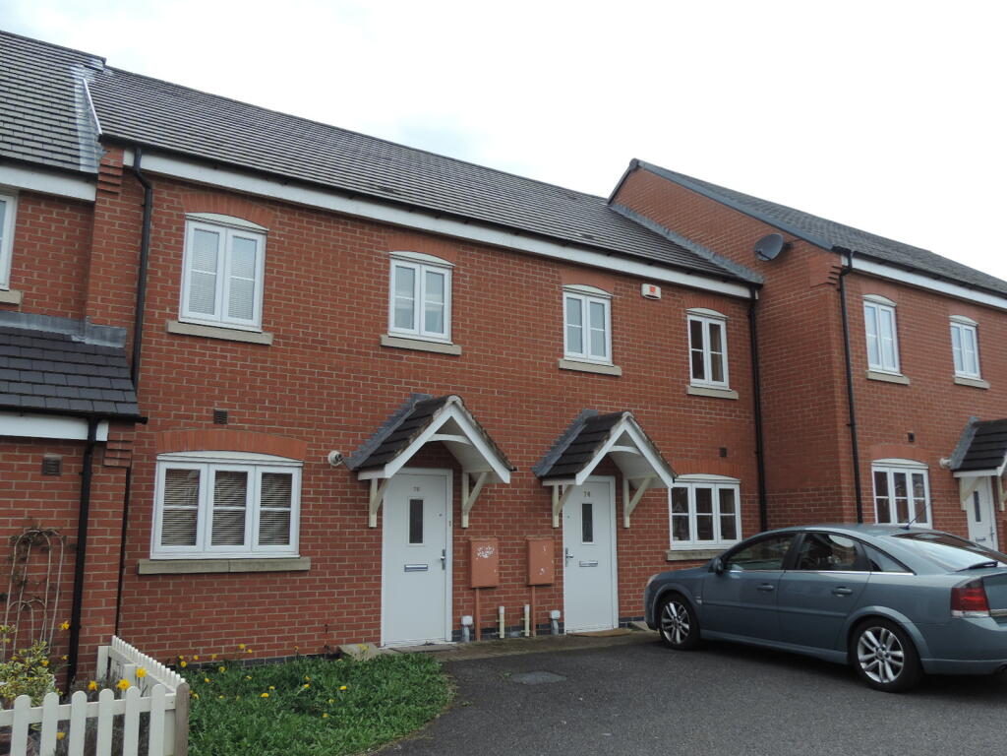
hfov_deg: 60.0
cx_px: 504
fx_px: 873
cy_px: 378
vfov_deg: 46.8
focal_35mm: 30
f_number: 3.1
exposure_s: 1/200
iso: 80
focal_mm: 5.3
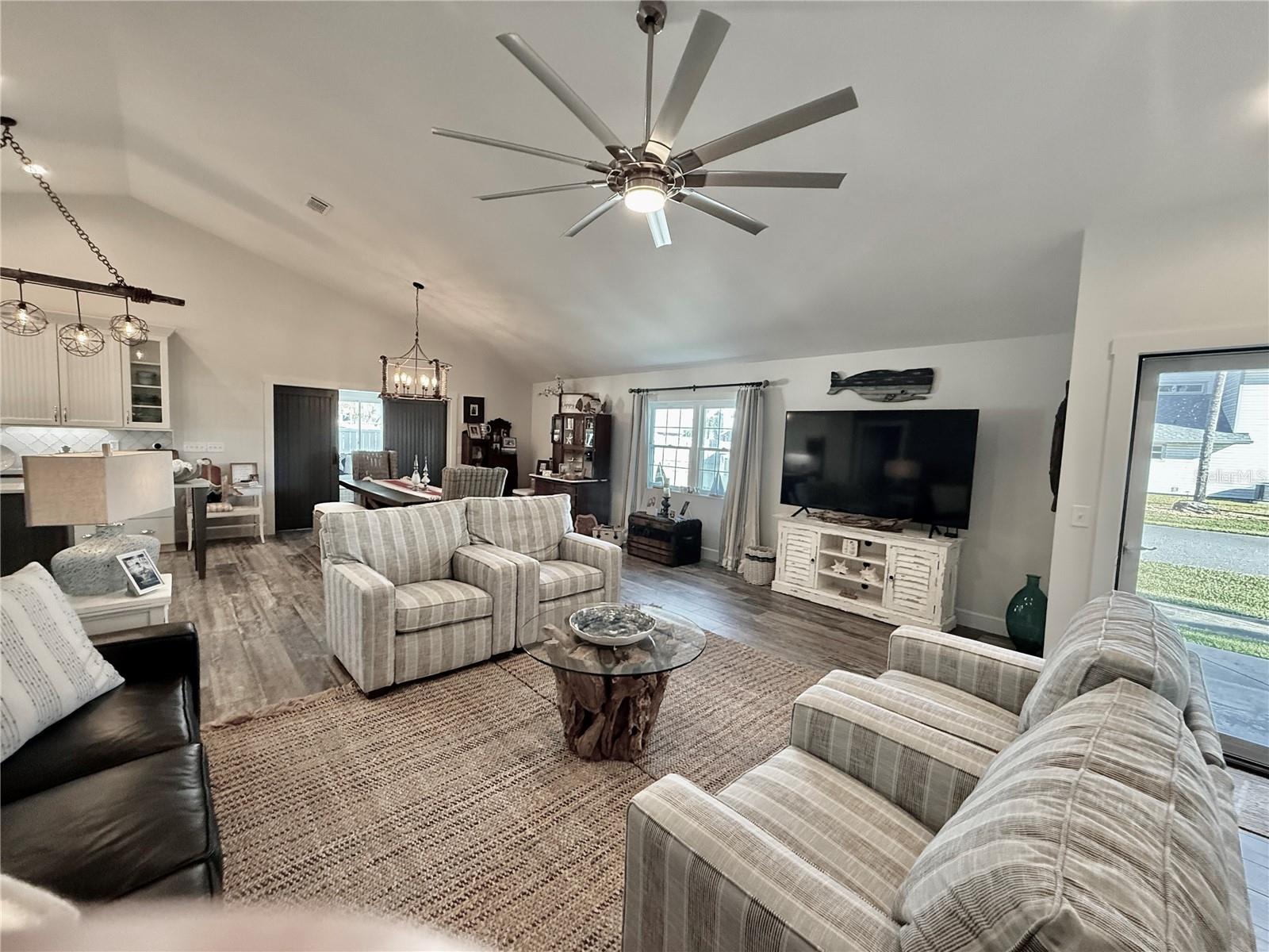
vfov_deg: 85.7
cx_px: 634
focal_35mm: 14
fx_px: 513
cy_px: 476
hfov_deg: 102.1
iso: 500
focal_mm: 2.22
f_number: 2.2
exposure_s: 1/120
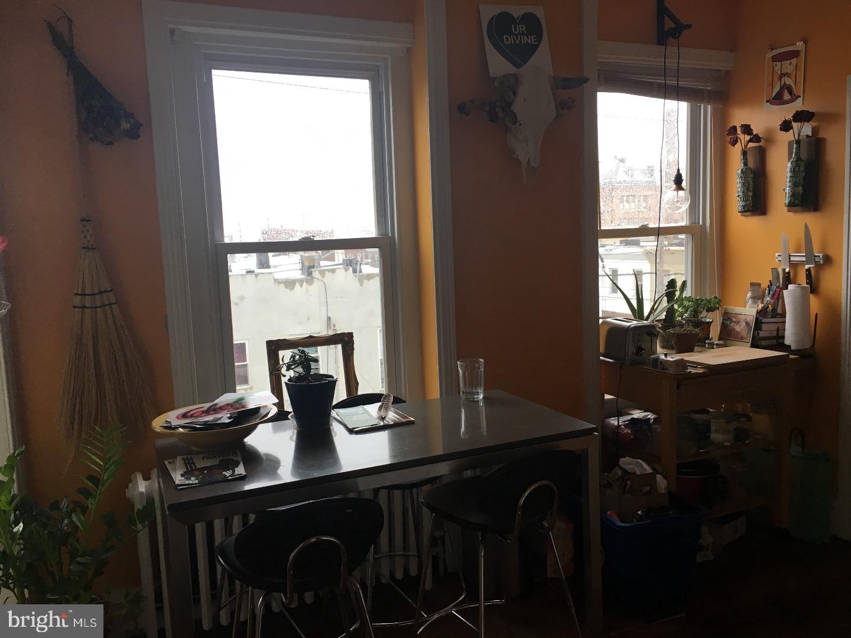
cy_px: 319
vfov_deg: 48.2
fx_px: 713
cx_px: 426
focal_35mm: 29
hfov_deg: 61.7
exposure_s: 1/30
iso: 25
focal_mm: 4.15
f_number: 2.2
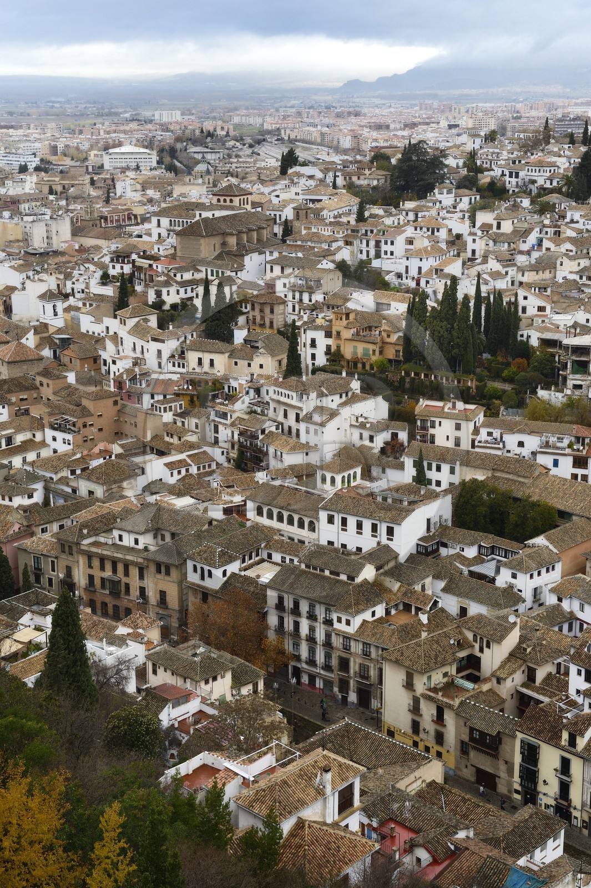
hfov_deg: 26.0
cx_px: 296
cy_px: 444
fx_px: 1282
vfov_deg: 38.2
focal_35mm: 52
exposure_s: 1/160
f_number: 7.1
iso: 800
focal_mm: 52
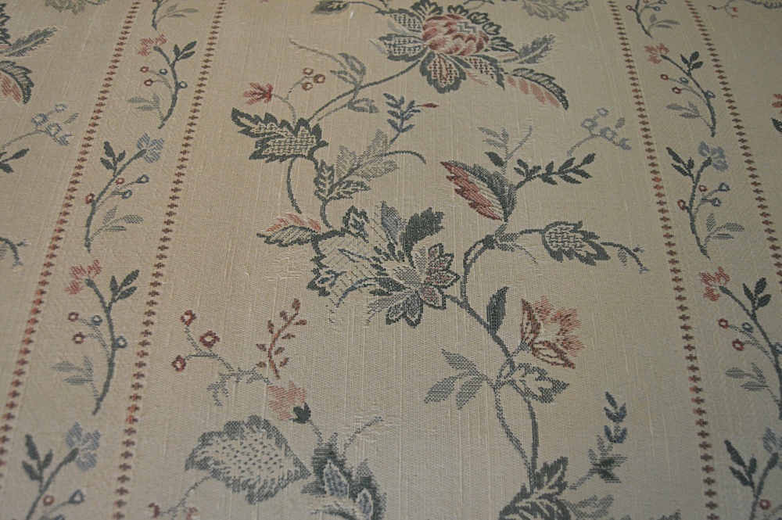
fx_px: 716
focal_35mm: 33
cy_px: 260
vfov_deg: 39.9
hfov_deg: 57.3
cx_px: 391
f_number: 3.5
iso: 1100
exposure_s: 1/60
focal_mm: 22
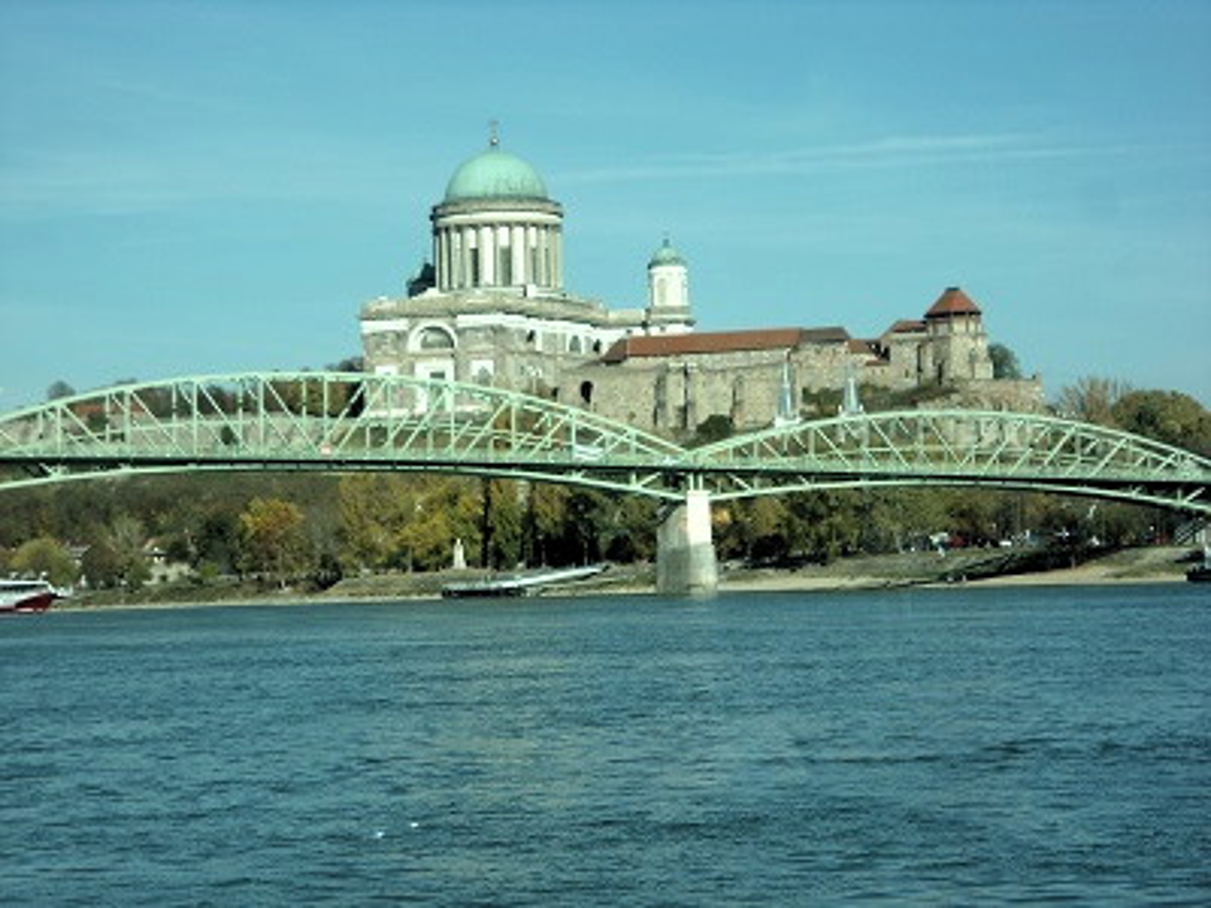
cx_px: 606
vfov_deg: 14.1
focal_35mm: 105
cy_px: 454
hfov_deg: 18.7
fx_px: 3673
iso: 80
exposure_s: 1/250
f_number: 5.9
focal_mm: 18.8
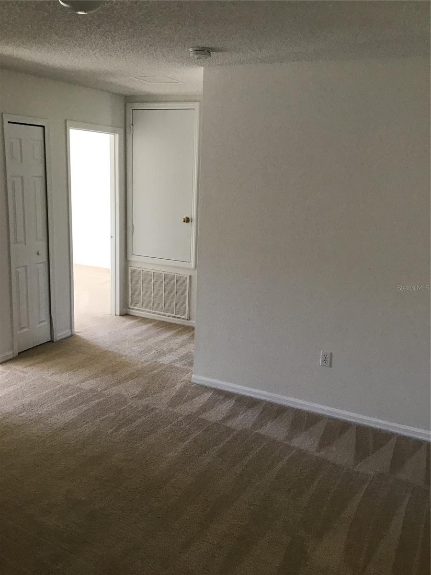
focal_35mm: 31
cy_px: 288
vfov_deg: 58.4
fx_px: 515
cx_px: 216
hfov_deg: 45.4
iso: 80
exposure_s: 1/30
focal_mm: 3.3
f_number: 2.4
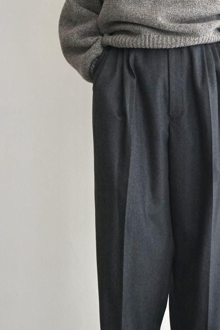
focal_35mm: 85
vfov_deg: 23.9
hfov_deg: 16.0
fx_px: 779
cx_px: 168
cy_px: 173
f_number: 5
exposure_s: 1/160
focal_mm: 52
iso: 1250
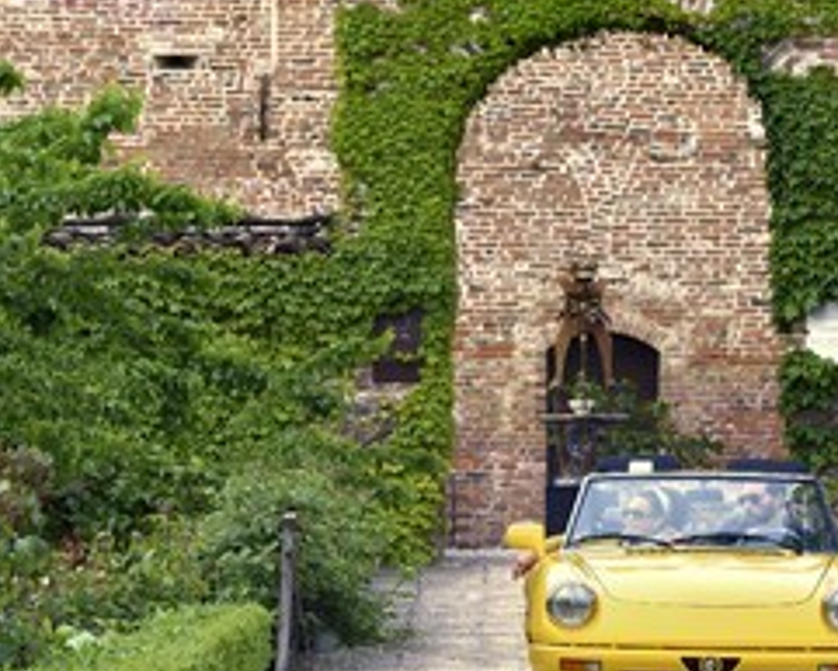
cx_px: 602
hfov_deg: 5.9
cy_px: 323
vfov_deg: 4.7
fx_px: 8113
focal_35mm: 327
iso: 400
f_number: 10
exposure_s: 1/500
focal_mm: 200
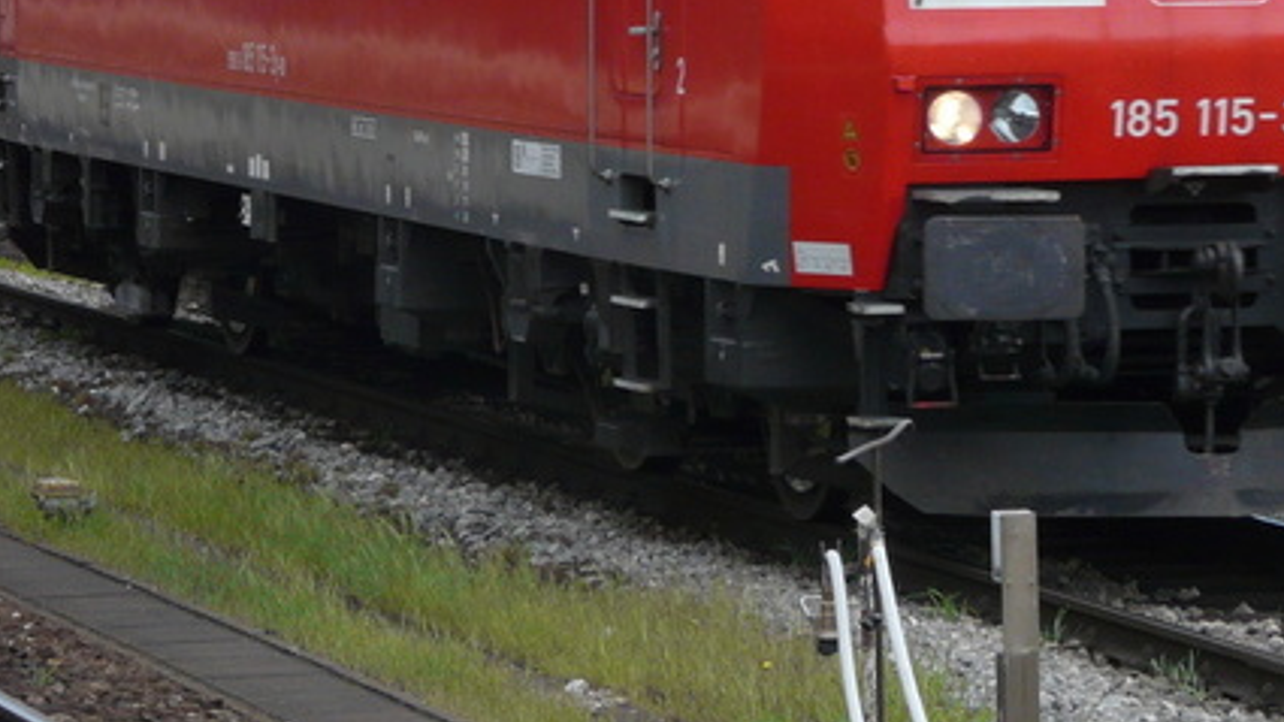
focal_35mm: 259
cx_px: 997
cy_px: -94
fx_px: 8818
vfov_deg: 4.7
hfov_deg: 8.3
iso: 100
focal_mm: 16.6
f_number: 4
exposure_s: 1/160
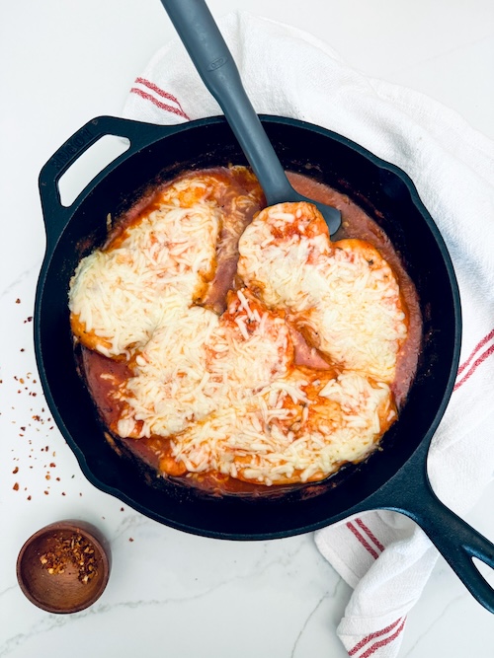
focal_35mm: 24
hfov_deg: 56.8
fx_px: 457
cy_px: 329
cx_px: 247
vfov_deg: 71.6
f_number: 1.8
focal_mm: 6.86
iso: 320
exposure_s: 1/60
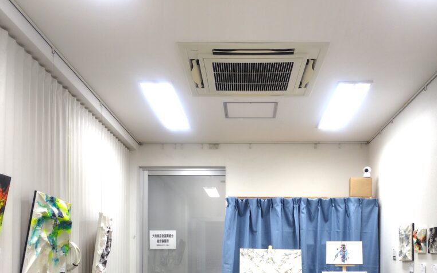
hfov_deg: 48.1
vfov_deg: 29.5
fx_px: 488
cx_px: 247
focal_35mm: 41
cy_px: 264
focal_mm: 5.6
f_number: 1.9
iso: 137
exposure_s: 1/120
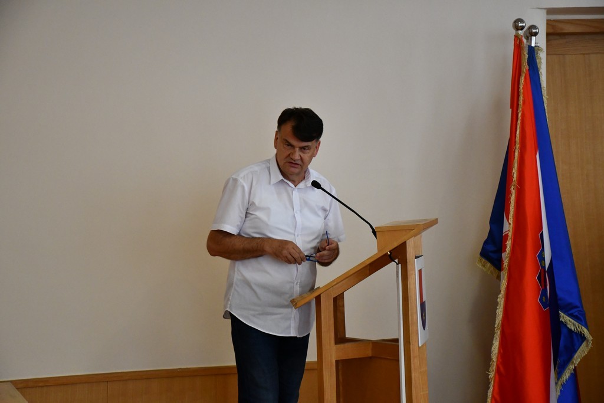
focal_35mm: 93
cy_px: 202
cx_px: 302
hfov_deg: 21.9
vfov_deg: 14.7
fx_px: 1560
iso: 2500
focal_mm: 62
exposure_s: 1/250
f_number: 5
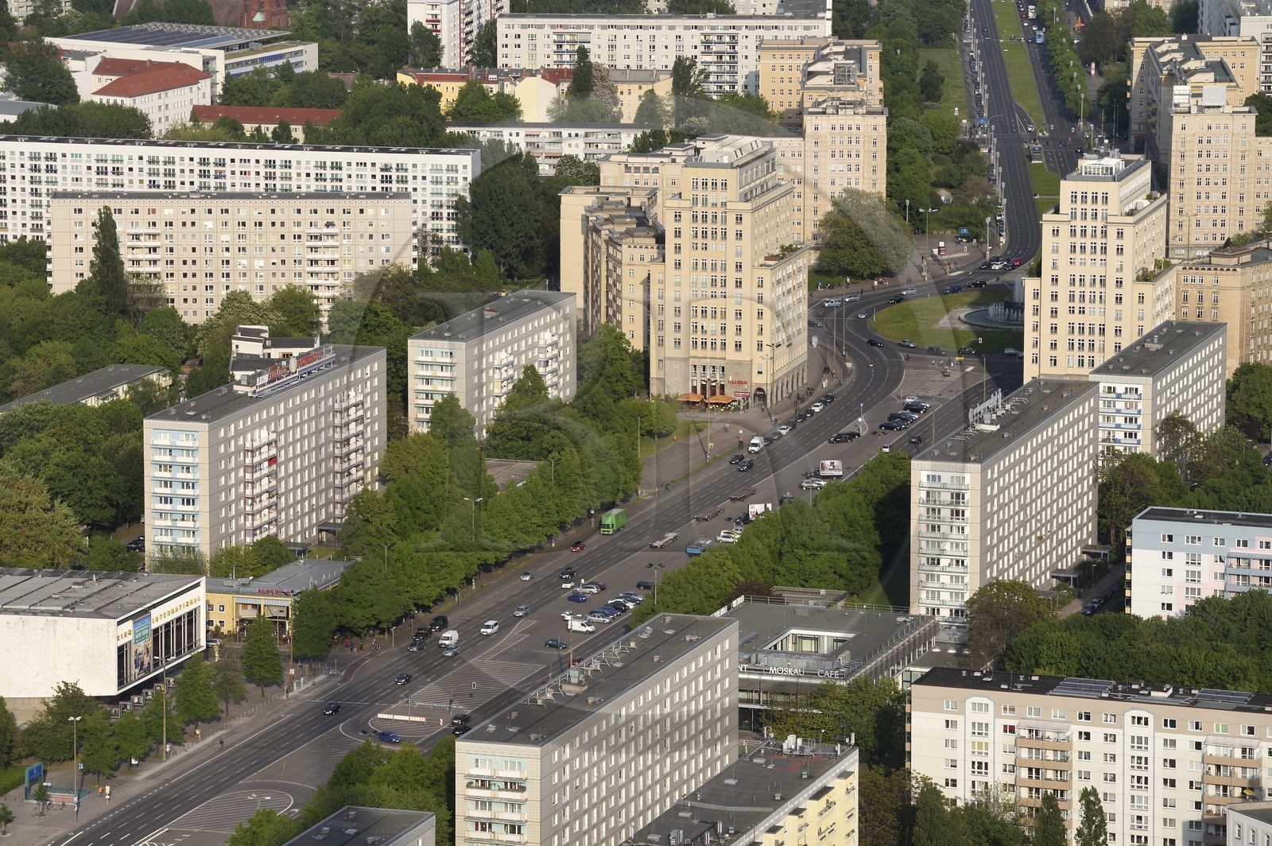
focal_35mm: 160
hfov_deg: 12.8
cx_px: 636
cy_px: 423
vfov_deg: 8.6
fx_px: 5649
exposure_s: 1/200
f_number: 9
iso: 200
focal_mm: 160
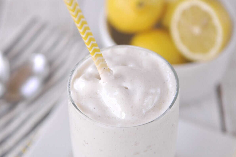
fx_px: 547
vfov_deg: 16.4
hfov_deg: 24.3
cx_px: 119
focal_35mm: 84
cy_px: 78
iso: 200
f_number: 4.5
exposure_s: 1/125
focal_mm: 55
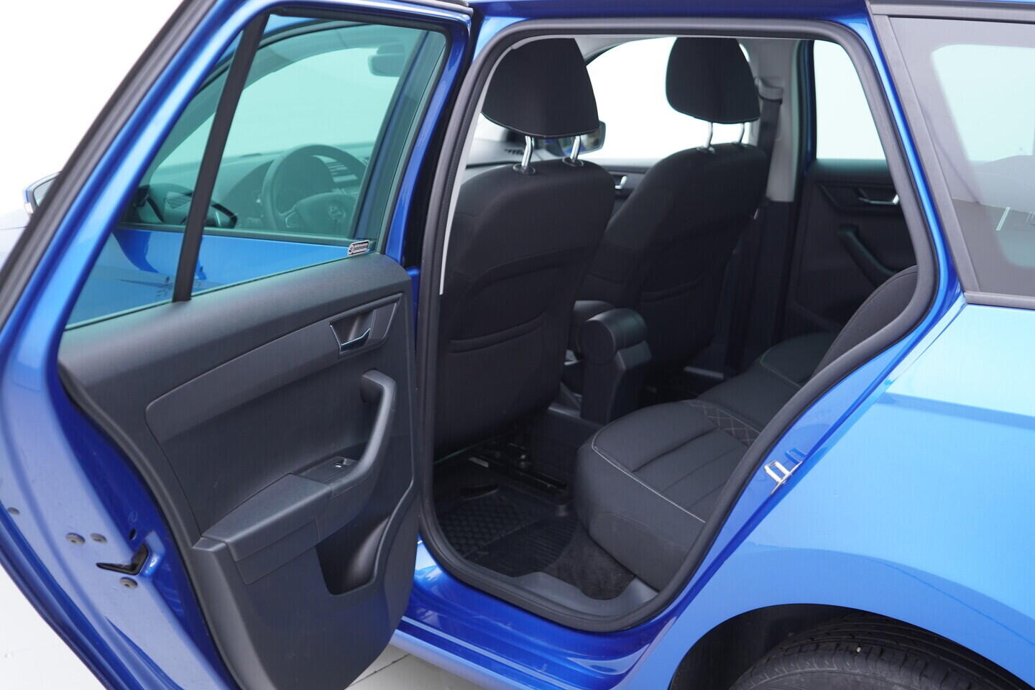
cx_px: 518
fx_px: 1035
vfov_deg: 36.9
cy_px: 345
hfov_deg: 53.1
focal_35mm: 36
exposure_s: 1/40
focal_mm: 24
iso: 200
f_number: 2.8
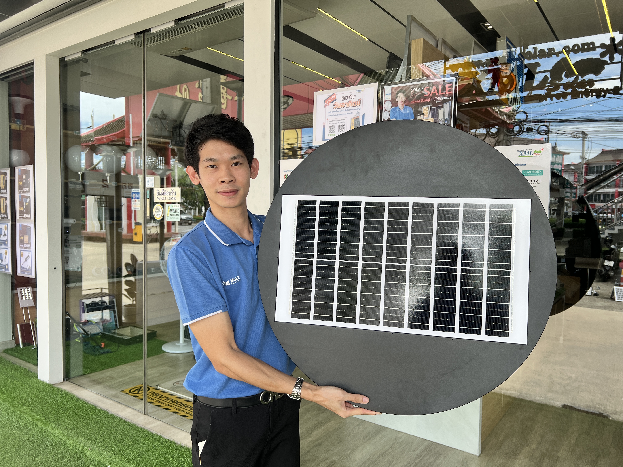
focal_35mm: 26
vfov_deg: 53.1
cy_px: 234
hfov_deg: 67.3
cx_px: 312
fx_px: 468
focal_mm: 5.7
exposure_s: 1/410
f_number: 1.5
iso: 50
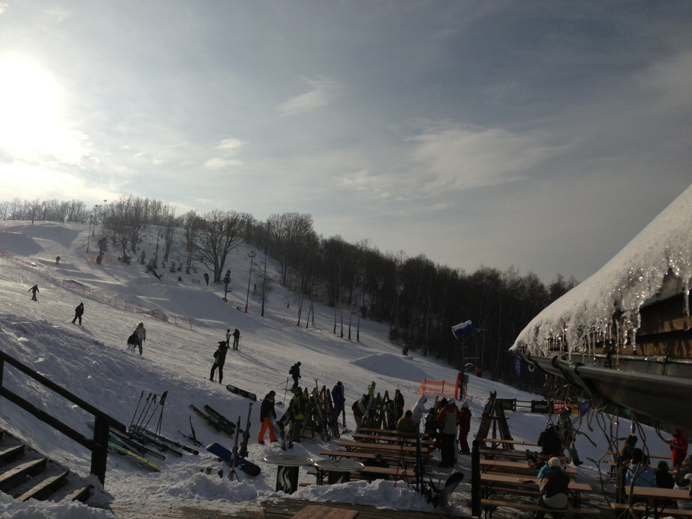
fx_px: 660
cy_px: 260
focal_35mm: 33
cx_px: 346
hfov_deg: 55.4
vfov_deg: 42.9
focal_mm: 4.13
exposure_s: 1/7752
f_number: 2.4
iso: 50
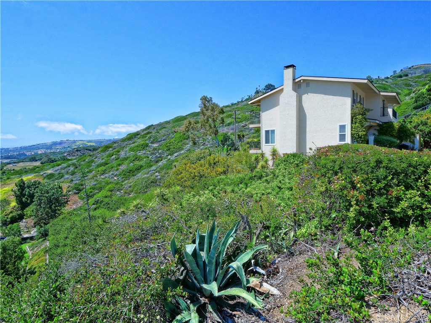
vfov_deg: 71.6
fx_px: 224
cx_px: 216
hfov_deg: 87.8
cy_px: 162
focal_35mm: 18
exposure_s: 1/125
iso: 250
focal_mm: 9
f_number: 14
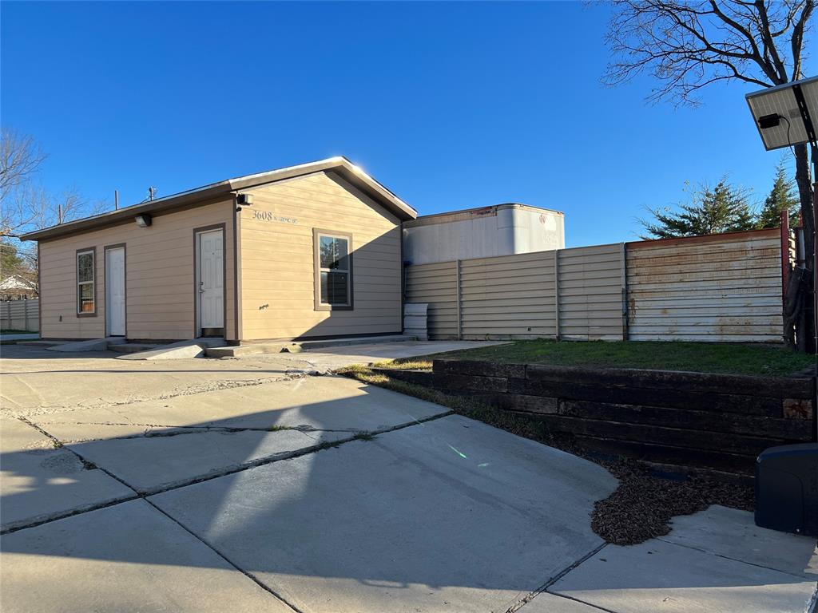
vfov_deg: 53.1
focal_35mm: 26
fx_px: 614
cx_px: 409
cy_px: 306
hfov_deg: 67.3
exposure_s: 1/2513
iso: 50
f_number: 1.5
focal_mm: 5.7
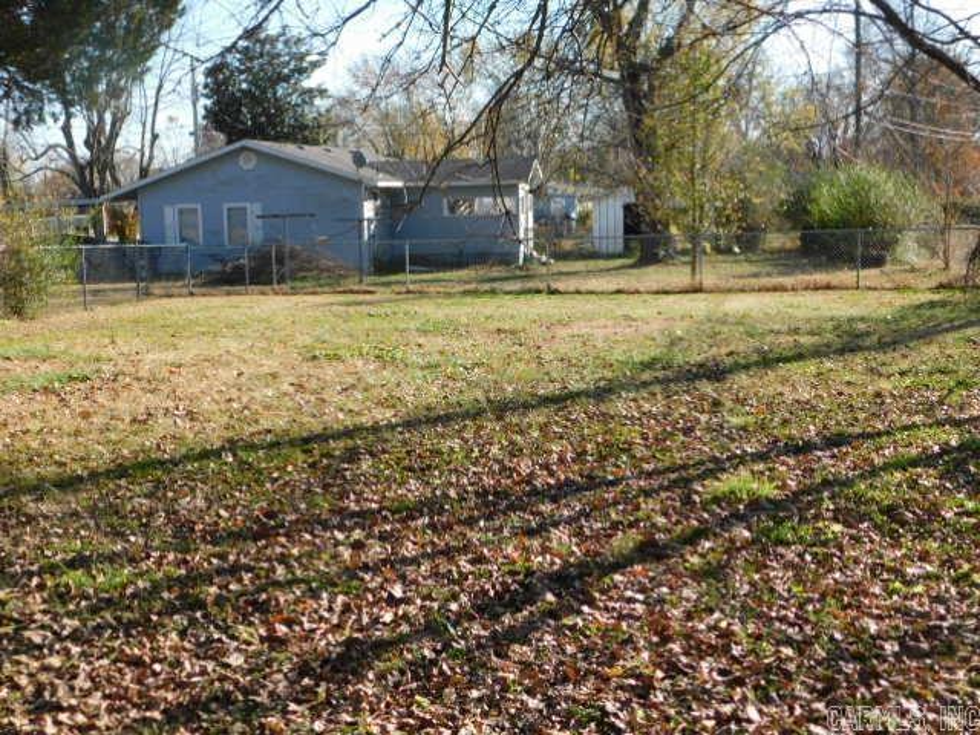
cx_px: 490
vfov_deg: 28.6
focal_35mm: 51
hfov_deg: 37.5
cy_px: 368
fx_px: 1444
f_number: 3.8
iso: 125
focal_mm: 9
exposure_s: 1/500
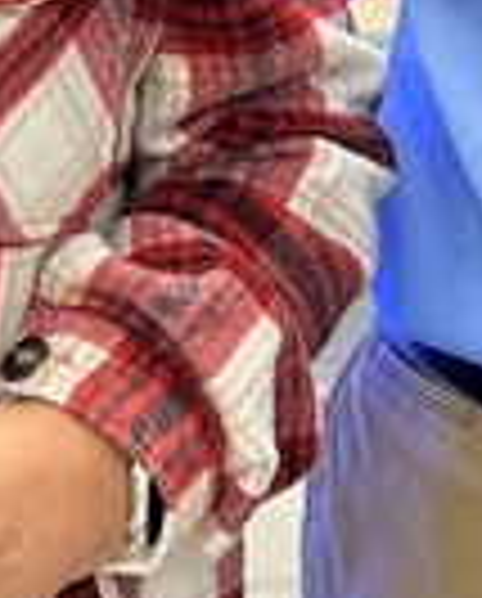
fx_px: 3465
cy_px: -342
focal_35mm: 195
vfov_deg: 9.6
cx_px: -158
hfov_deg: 7.9
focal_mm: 5.7
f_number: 1.5
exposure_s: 1/60
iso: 100
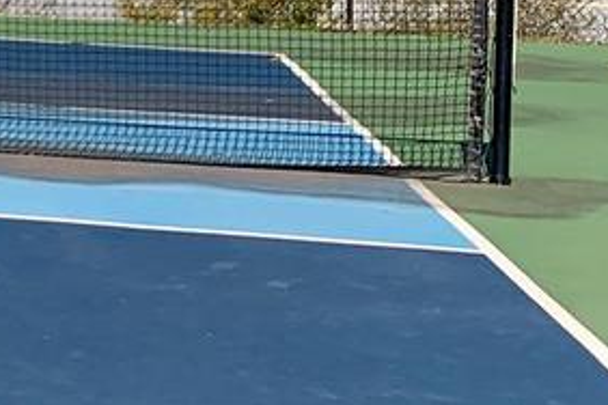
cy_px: -129
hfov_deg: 12.3
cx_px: -785
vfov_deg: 9.7
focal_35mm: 138
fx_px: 2330
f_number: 1.8
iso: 25
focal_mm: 4.25
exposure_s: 1/2681
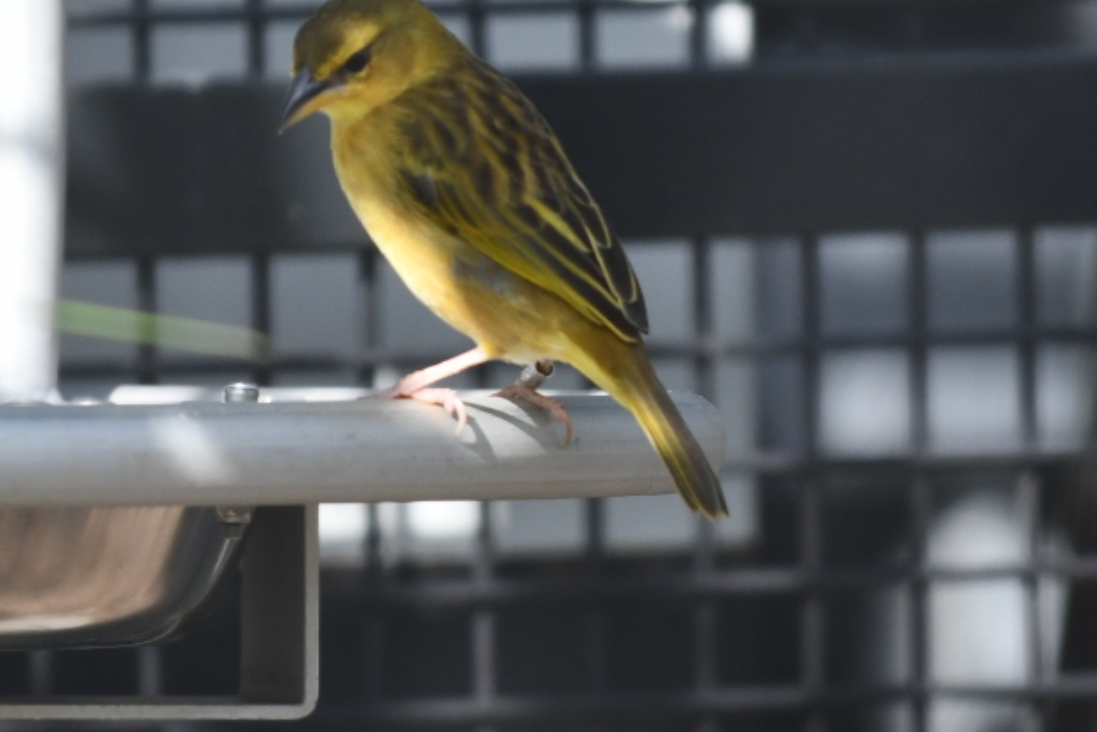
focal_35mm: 793
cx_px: 472
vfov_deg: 1.7
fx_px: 24169
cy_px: 283
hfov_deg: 2.6
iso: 400
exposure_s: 1/1000
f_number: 4.5
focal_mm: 200
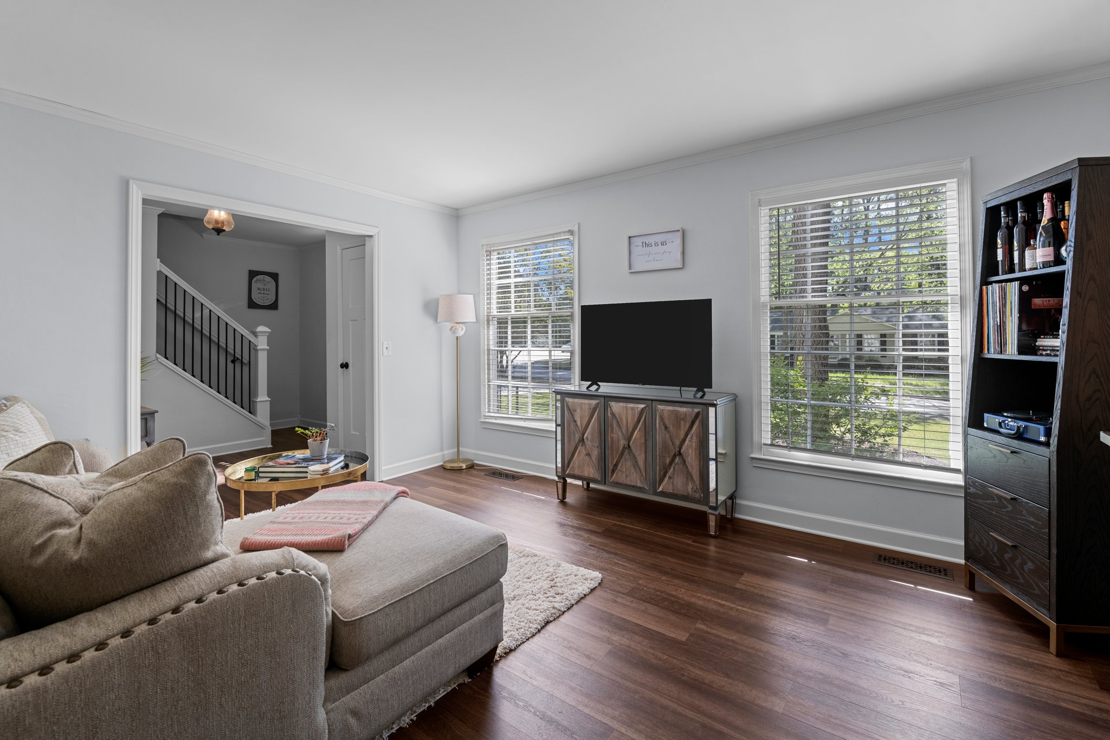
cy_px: 370
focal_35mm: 15
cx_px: 555
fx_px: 462
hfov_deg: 100.4
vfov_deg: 77.3
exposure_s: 1/15
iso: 400
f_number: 7.1
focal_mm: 15
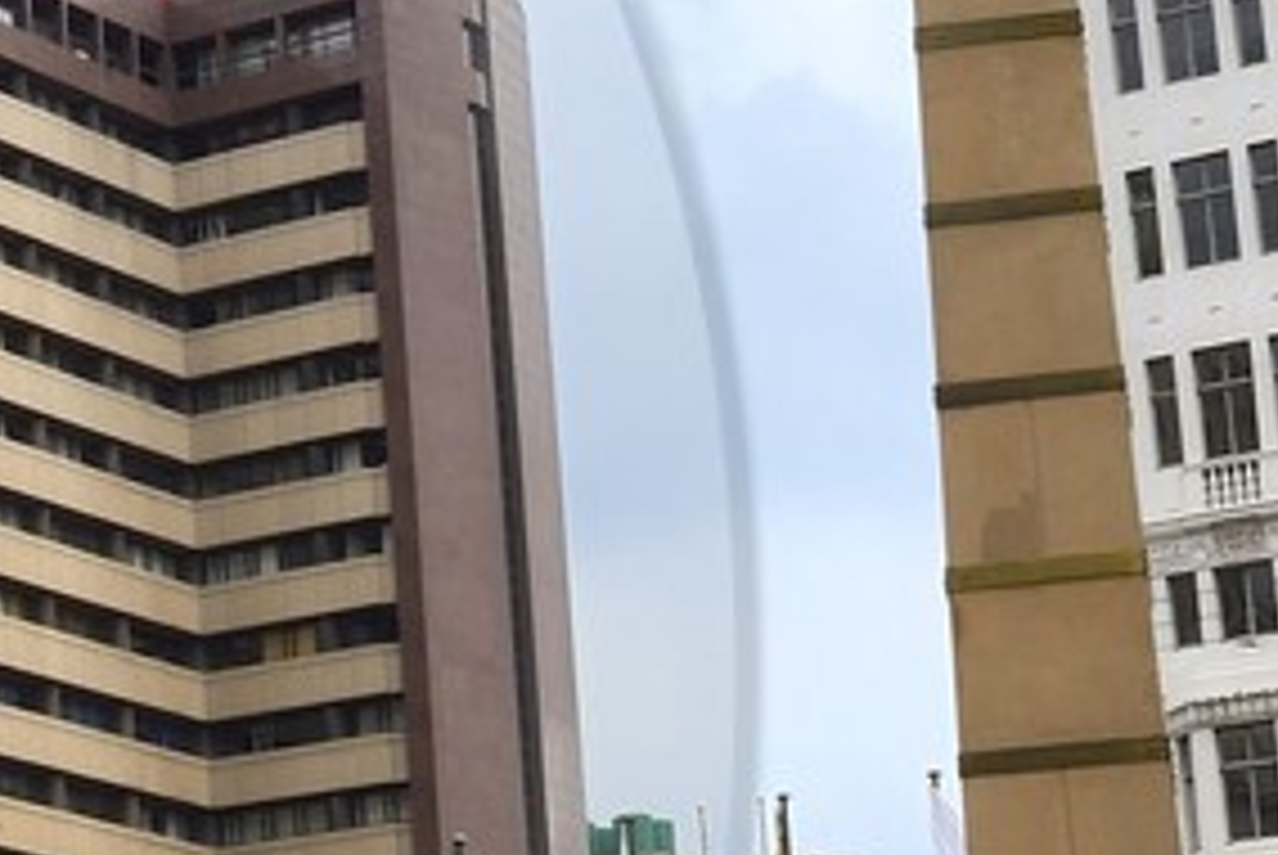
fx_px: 4797
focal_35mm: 135
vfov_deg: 10.2
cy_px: 675
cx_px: -1125
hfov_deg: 13.4
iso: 200
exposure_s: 1/320
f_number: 11
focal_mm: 24
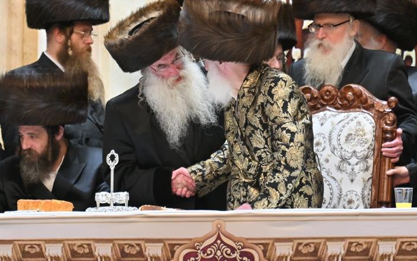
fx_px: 5082
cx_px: 189
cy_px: 74
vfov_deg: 2.9
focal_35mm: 447
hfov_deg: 4.7
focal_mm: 200
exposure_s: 1/320
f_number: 2.8
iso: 500
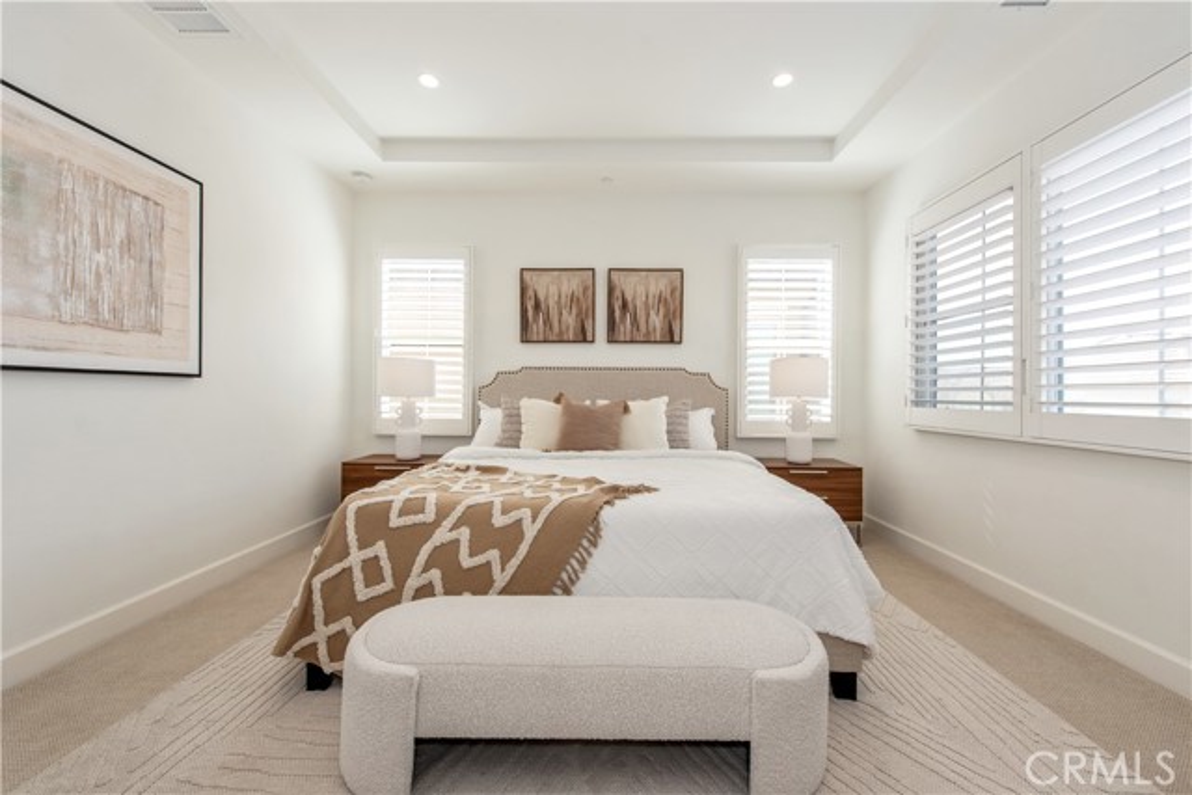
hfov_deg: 104.2
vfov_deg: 81.2
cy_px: 398
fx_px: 464
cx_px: 596
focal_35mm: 14
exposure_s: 1/125
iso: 125
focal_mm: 14
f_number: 5.6
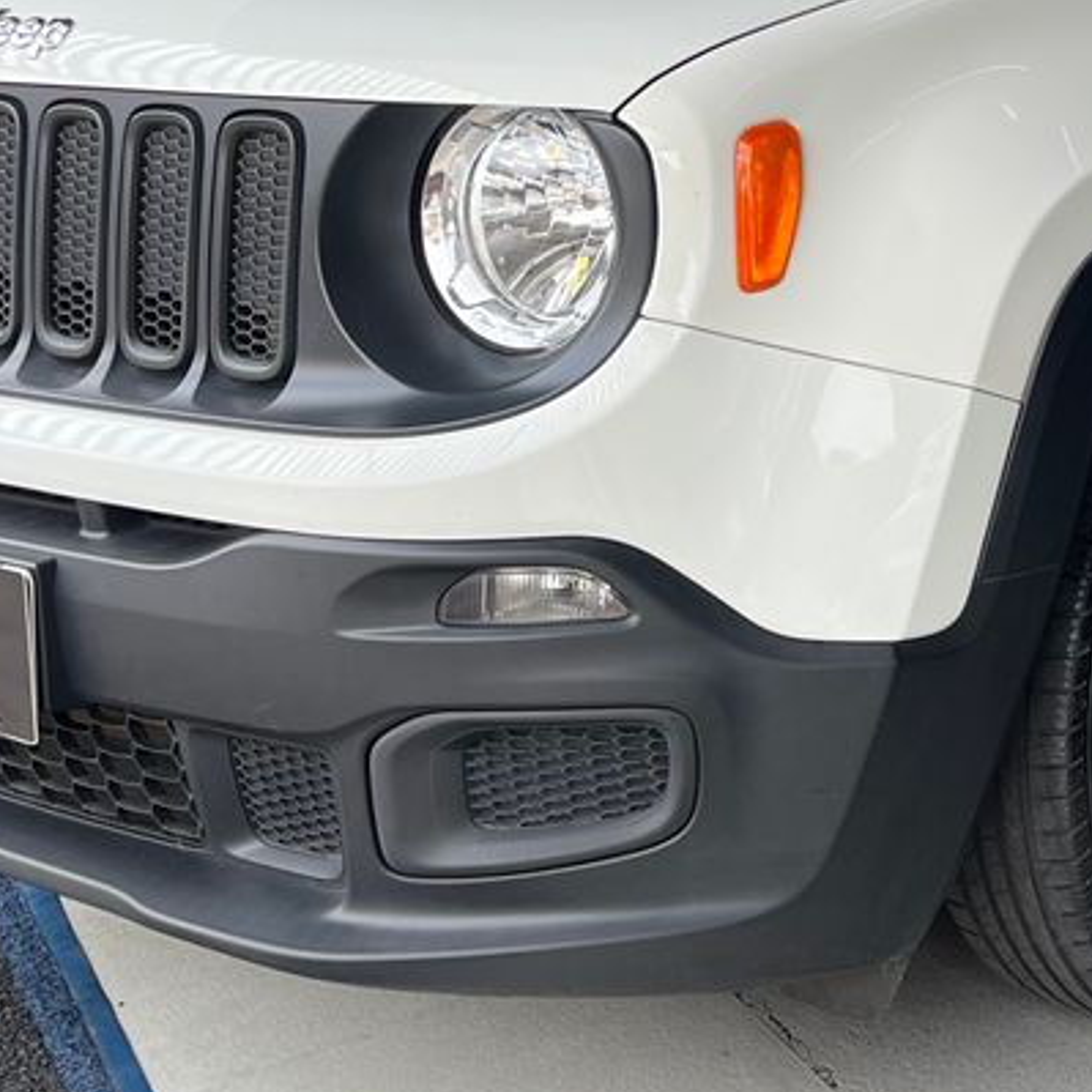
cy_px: 323
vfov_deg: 30.7
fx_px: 1963
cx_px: 855
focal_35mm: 55
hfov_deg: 30.4
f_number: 1.5
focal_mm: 5.7
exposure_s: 1/646
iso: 50
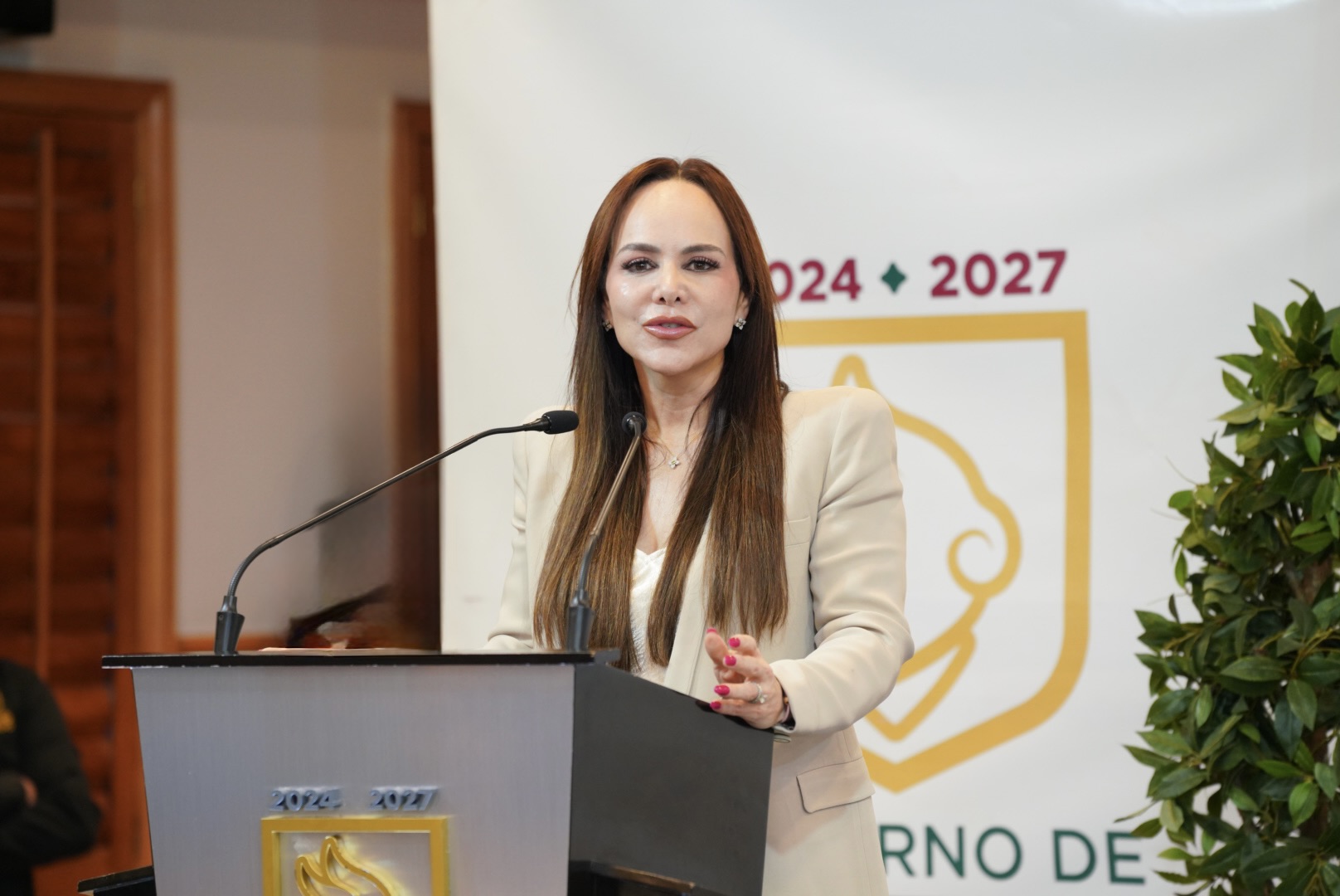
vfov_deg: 7.7
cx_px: 670
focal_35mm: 178
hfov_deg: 11.6
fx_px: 6623
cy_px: 448
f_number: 4
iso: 2000
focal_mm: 177.8
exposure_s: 1/160
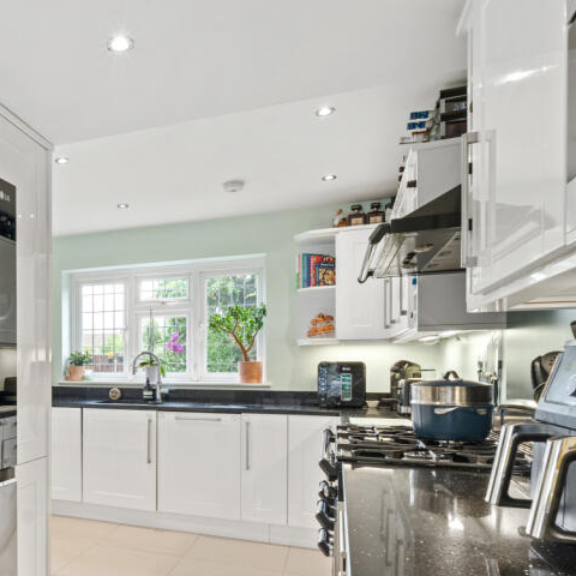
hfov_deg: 49.8
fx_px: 563
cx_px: 89
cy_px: 381
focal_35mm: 30
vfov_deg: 53.2
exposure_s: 1/2
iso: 320
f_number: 8
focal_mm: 16.5
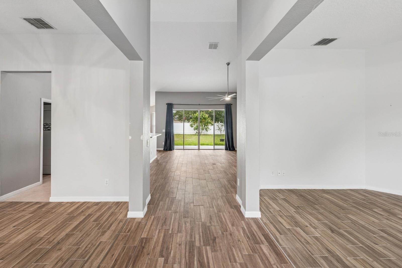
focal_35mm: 14
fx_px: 156
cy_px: 134
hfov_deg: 104.3
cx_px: 201
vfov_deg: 81.2
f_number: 11
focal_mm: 14
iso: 200
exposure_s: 1/5
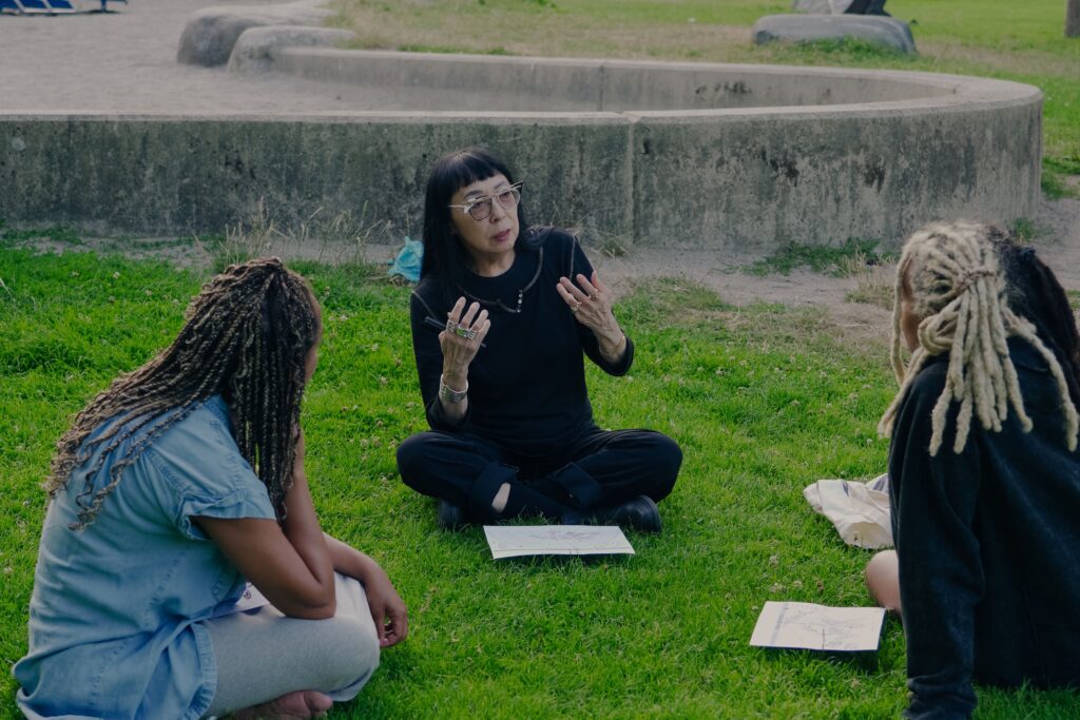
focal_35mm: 69
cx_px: 540
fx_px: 2070
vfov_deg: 19.7
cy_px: 360
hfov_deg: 29.2
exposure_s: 1/100
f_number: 4
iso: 250
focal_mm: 46
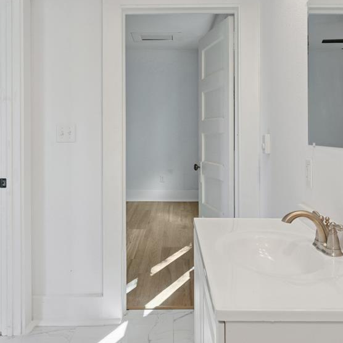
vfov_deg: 45.9
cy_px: 144
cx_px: 168
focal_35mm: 36
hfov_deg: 46.0
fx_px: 404
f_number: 8
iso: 400
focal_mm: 23
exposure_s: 1/20
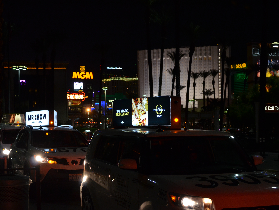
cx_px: 124
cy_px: 106
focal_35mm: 66
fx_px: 532
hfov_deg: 29.4
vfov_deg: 22.3
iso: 800
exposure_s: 1/50
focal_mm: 40
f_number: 5.3
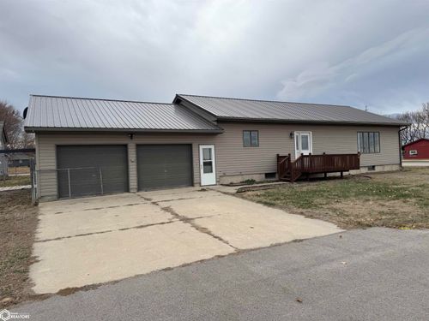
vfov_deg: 56.8
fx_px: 297
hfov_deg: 71.6
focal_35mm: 24
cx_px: 214
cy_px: 160
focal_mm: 6.76
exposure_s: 1/1678
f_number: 1.78
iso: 80
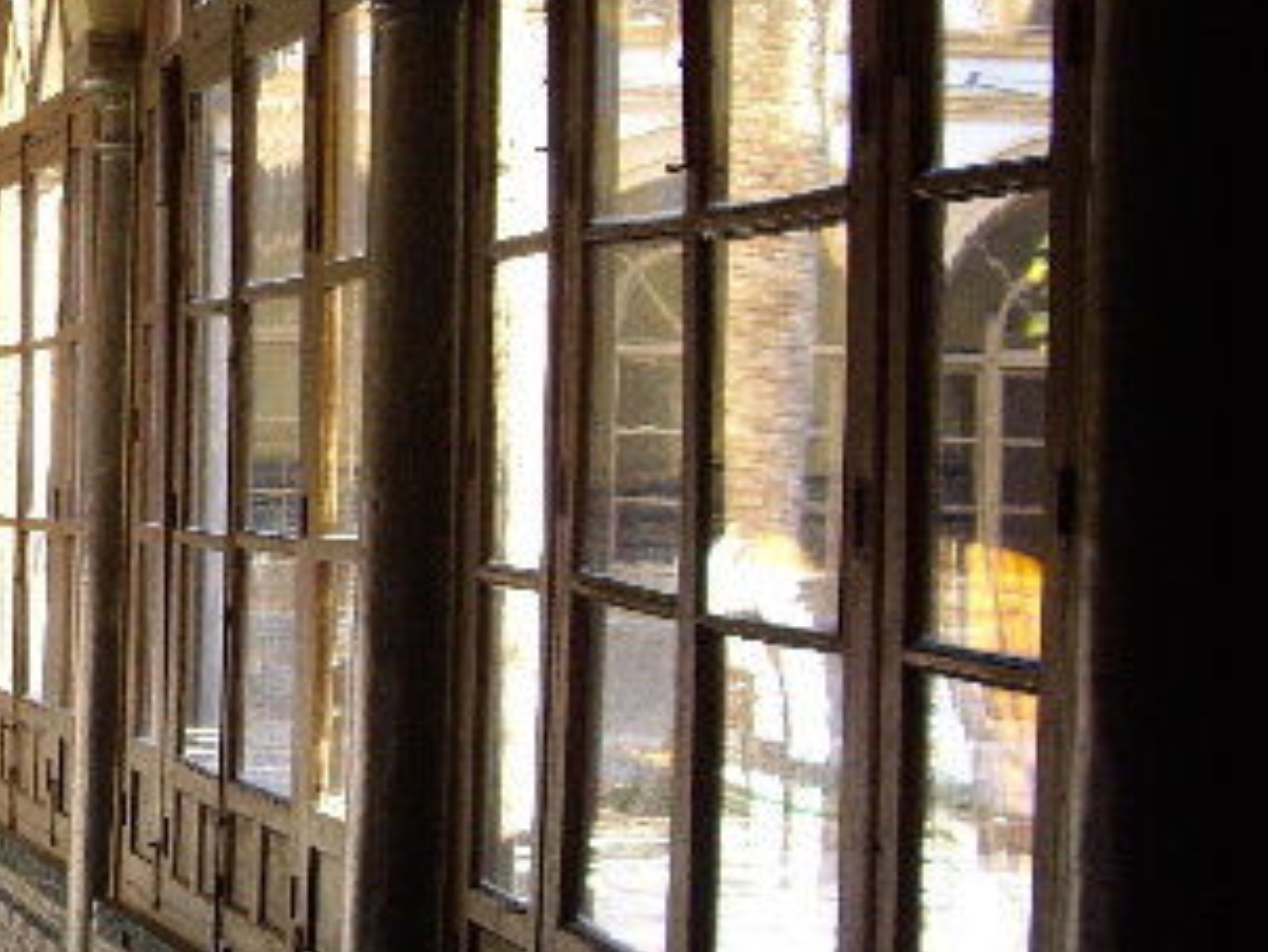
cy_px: 564
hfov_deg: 18.2
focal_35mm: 101
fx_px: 3701
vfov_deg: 14.6
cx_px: -350
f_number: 2.8
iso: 100
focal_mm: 7.9
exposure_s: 1/50
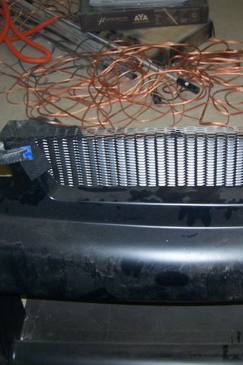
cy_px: 182
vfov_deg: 37.5
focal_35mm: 53
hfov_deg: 25.2
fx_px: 537
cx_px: 183
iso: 80
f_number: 2.8
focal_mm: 6.3
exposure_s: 1/60
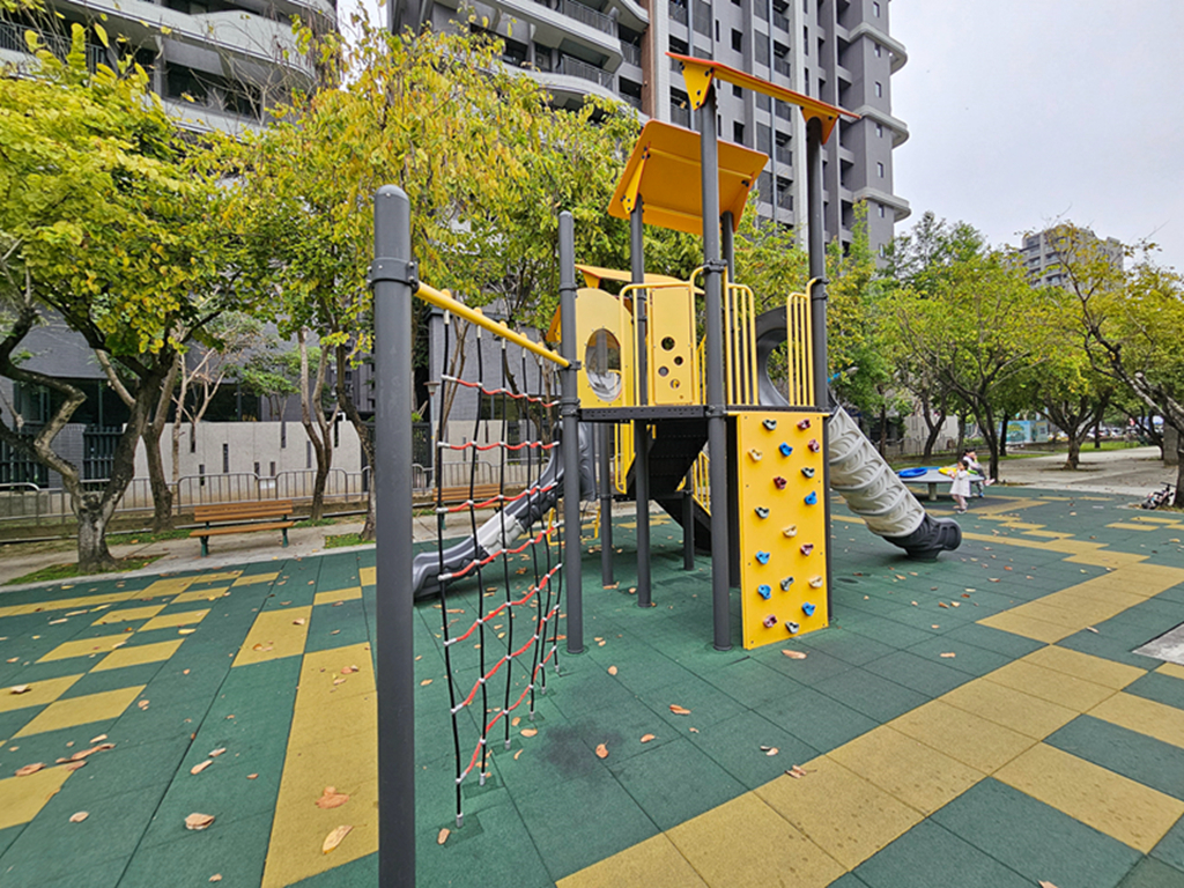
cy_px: 444
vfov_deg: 89.9
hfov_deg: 106.2
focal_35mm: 13
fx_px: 445
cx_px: 592
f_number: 2.2
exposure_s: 1/170
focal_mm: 2.2
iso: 50
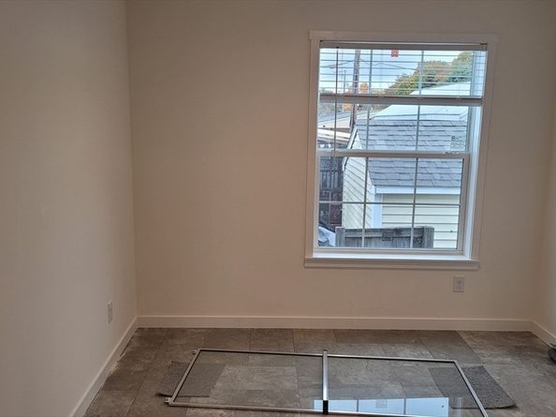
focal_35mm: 26
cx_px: 278
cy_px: 208
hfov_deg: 67.3
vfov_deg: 53.0
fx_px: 417
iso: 125
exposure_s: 1/120
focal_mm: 5.4
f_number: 1.8
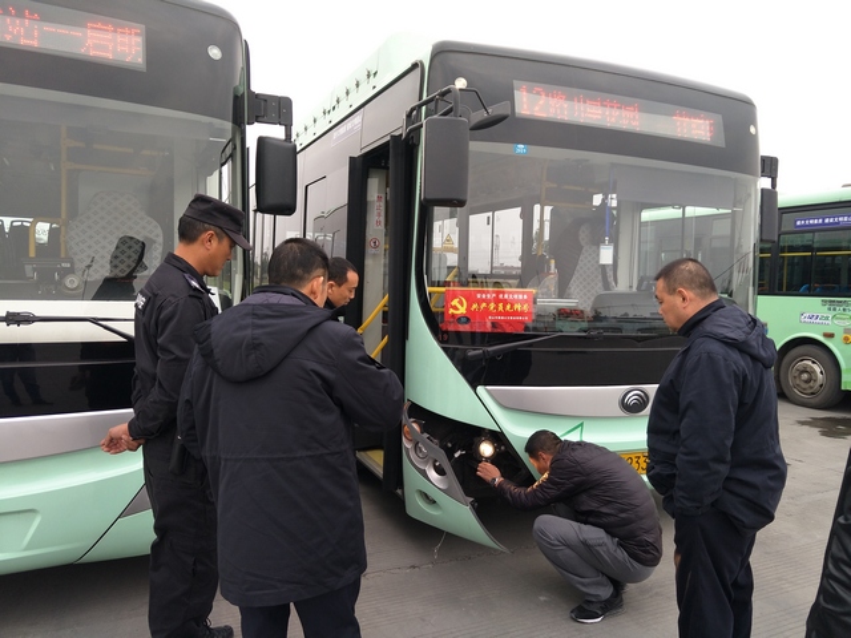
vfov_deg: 61.1
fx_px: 541
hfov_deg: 76.4
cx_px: 426
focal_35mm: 22
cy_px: 319
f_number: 2
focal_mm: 3.79
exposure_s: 1/110
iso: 50
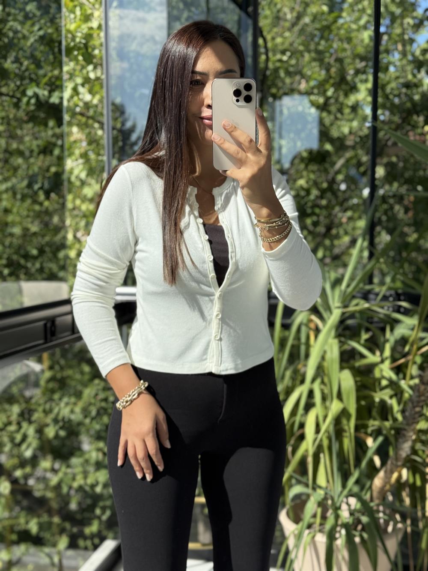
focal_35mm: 48
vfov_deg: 39.7
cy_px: 286
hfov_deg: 30.3
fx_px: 791
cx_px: 214
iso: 64
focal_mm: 6.76
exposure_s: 1/1307
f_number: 1.78
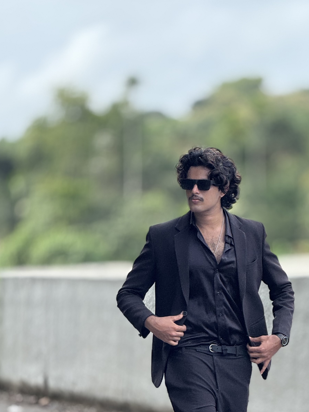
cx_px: 221
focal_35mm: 203
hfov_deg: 7.3
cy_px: 334
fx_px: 2415
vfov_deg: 9.7
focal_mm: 15.66
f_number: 2.8
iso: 50
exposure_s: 1/319
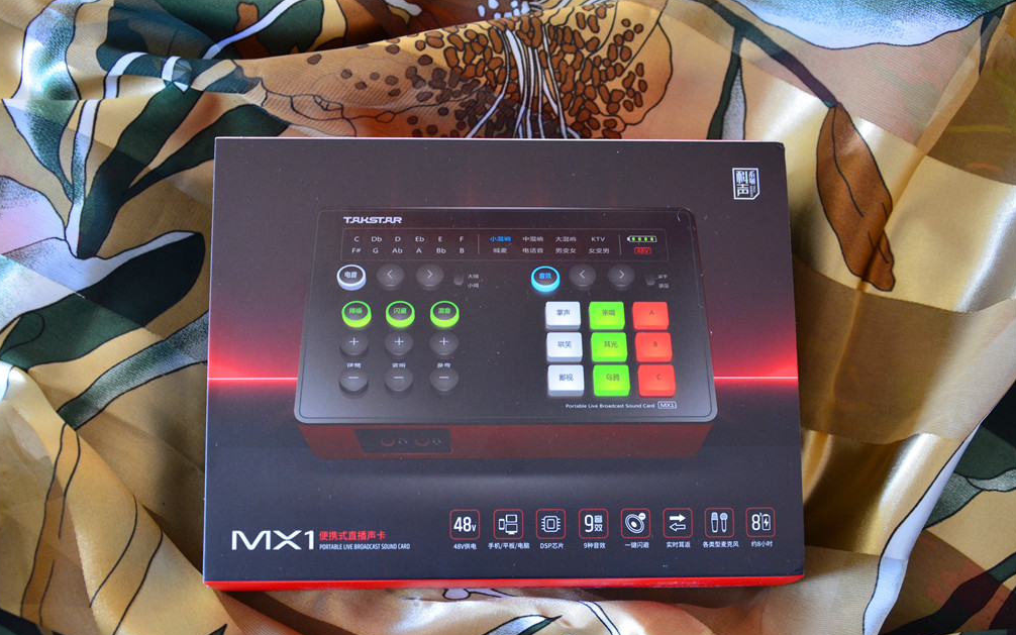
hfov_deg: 34.5
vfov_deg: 22.0
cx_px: 504
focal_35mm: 59
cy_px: 336
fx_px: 1634
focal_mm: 38
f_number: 5.6
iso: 800
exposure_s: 1/8
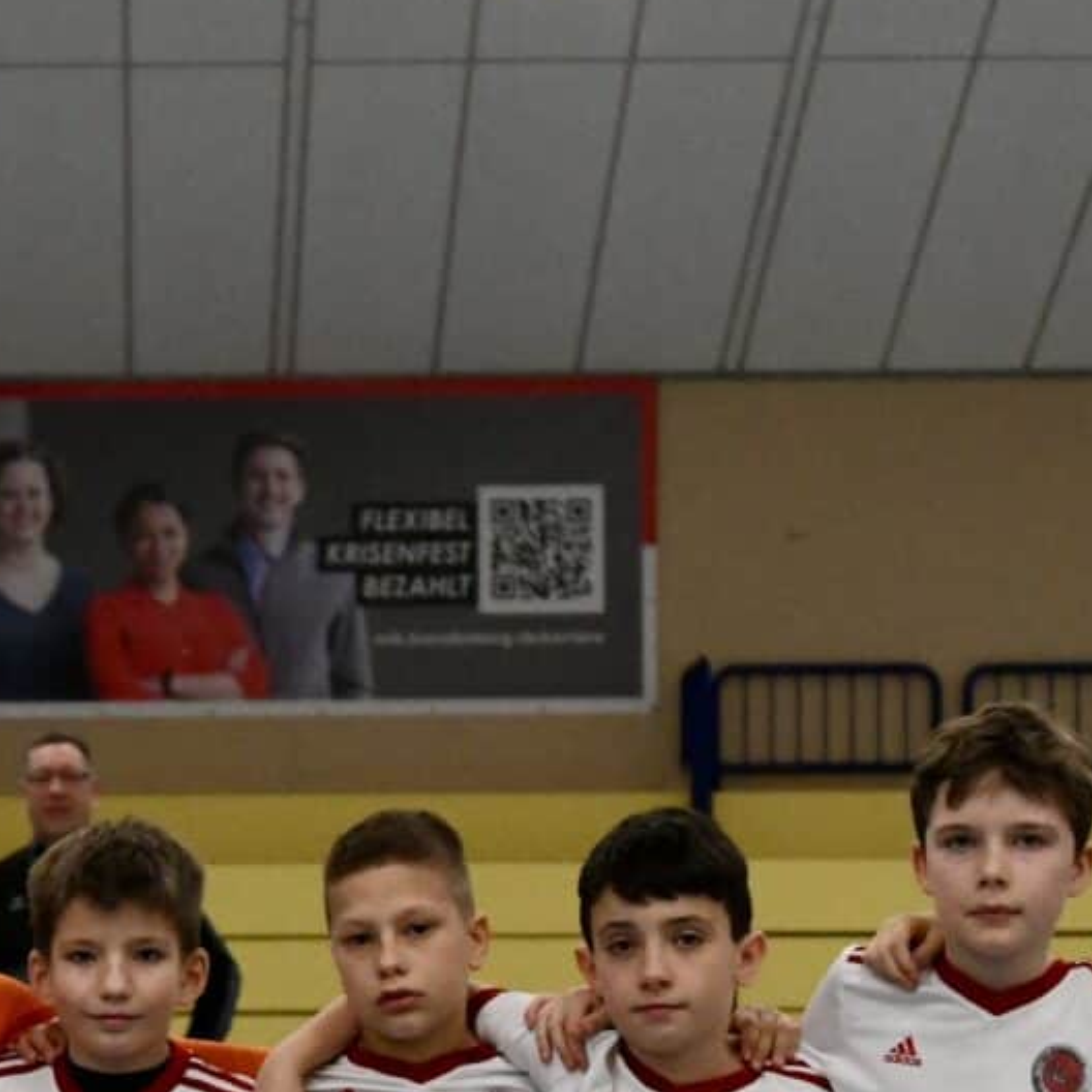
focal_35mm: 112
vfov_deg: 15.0
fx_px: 3997
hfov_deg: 15.3
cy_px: 1316
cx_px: 66
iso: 5000
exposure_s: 1/1250
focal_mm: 34
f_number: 2.8
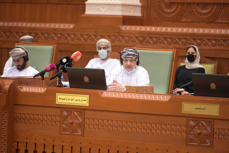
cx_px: 114
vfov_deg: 6.9
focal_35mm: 200
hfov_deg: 10.3
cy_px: 76
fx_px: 1272
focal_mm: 200
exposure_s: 1/100
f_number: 2.8
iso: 800
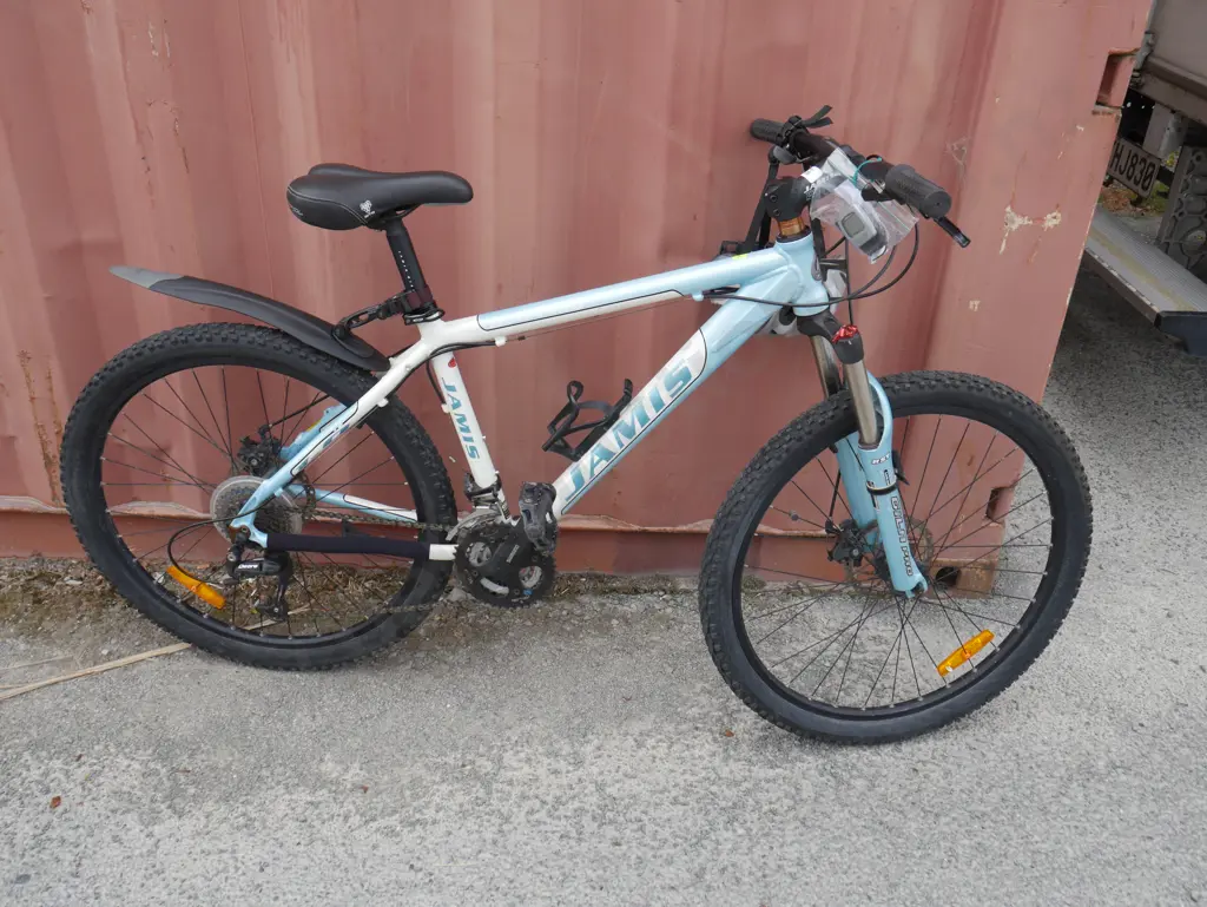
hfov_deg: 59.9
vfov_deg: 46.8
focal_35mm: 30
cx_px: 604
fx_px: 1047
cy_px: 454
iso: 200
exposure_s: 1/200
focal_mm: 15
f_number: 5.6
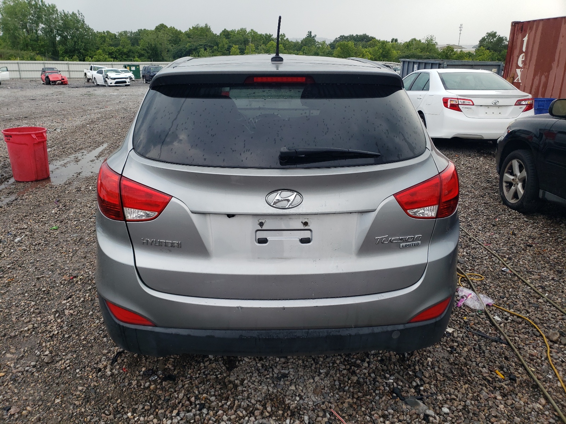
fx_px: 425
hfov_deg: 67.3
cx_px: 283
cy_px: 212
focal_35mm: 26
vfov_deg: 53.1
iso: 50
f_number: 1.5
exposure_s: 1/909
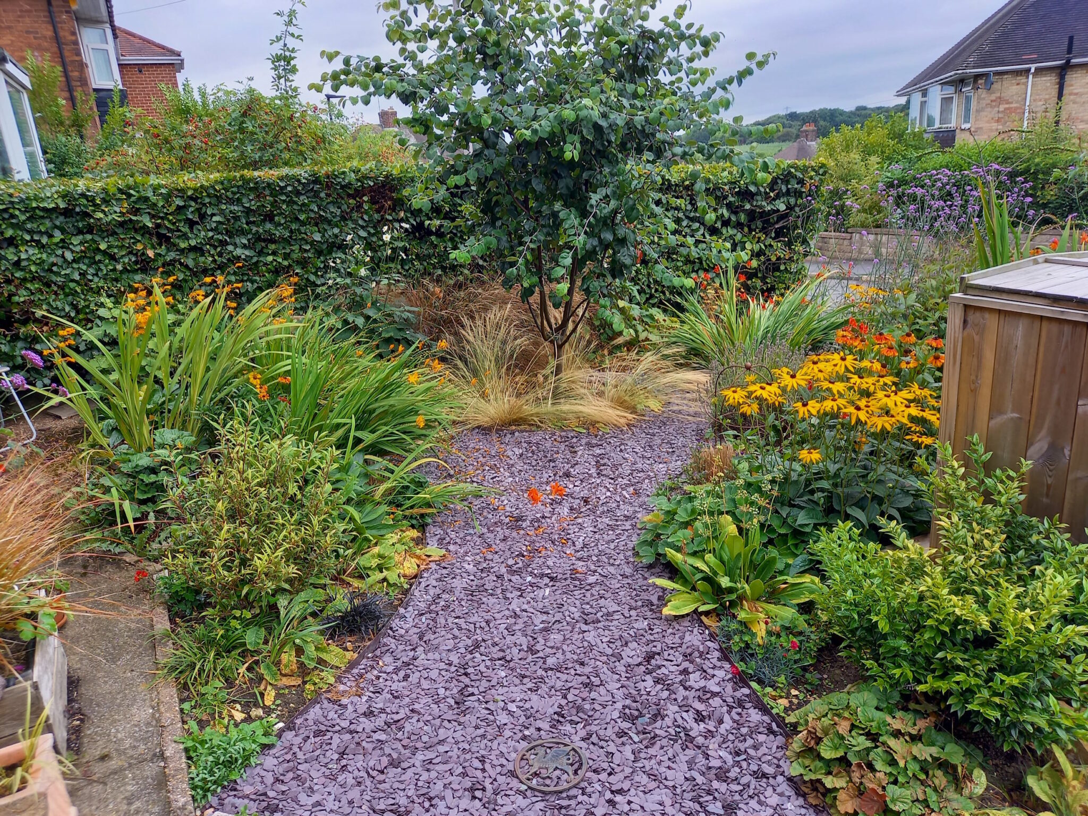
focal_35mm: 25
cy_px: 408
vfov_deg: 54.9
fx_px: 786
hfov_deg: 69.4
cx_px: 544
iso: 50
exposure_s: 1/132
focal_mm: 4.6
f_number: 2
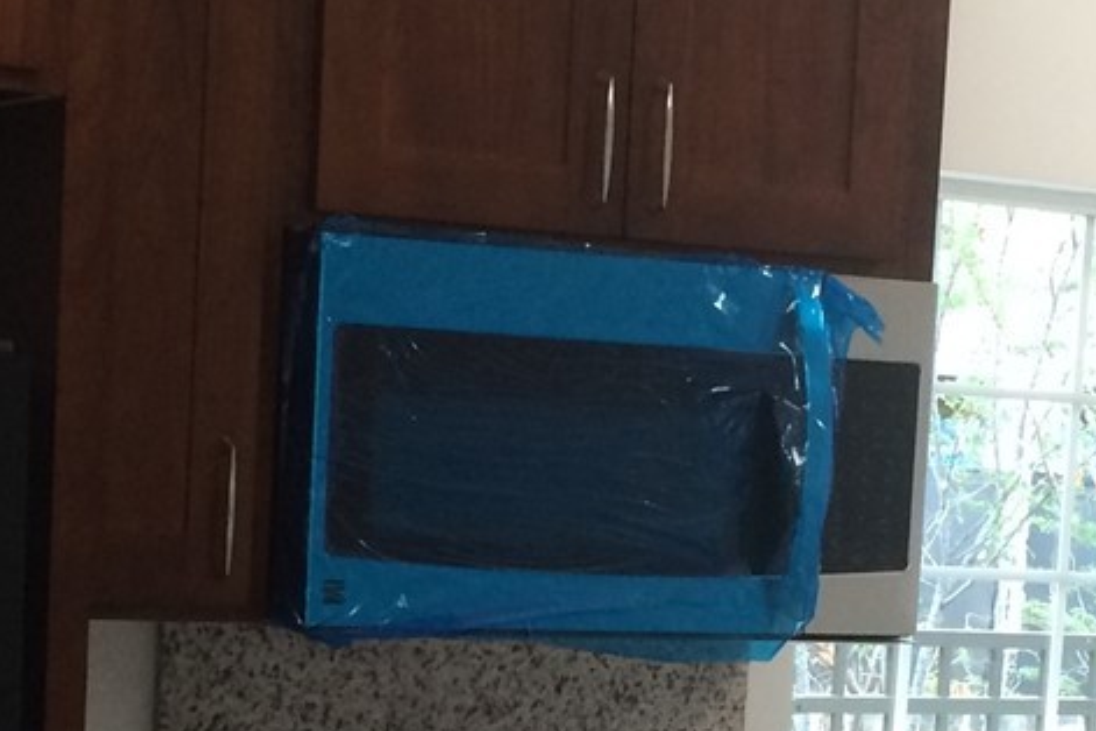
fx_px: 3227
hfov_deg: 19.2
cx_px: 698
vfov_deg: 12.7
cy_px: 743
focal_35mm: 106
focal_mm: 4.12
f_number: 2.2
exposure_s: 1/30
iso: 125
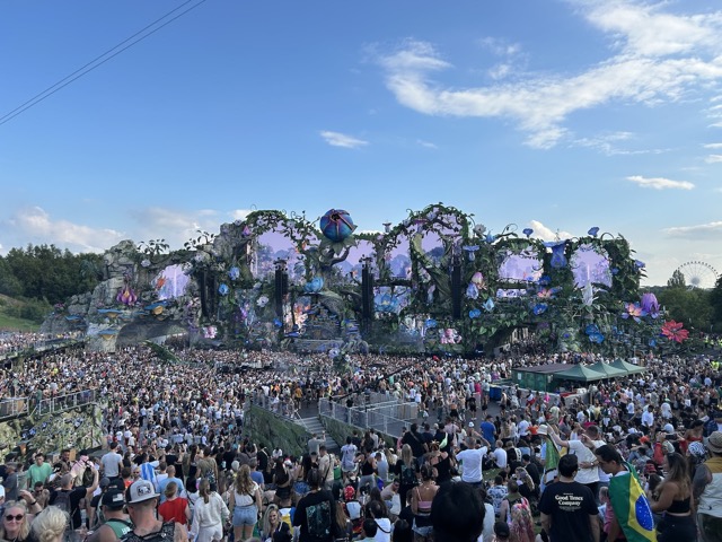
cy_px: 271
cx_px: 361
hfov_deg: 67.3
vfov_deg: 53.1
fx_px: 542
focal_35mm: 26
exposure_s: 1/2457
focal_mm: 5.7
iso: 50
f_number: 1.5
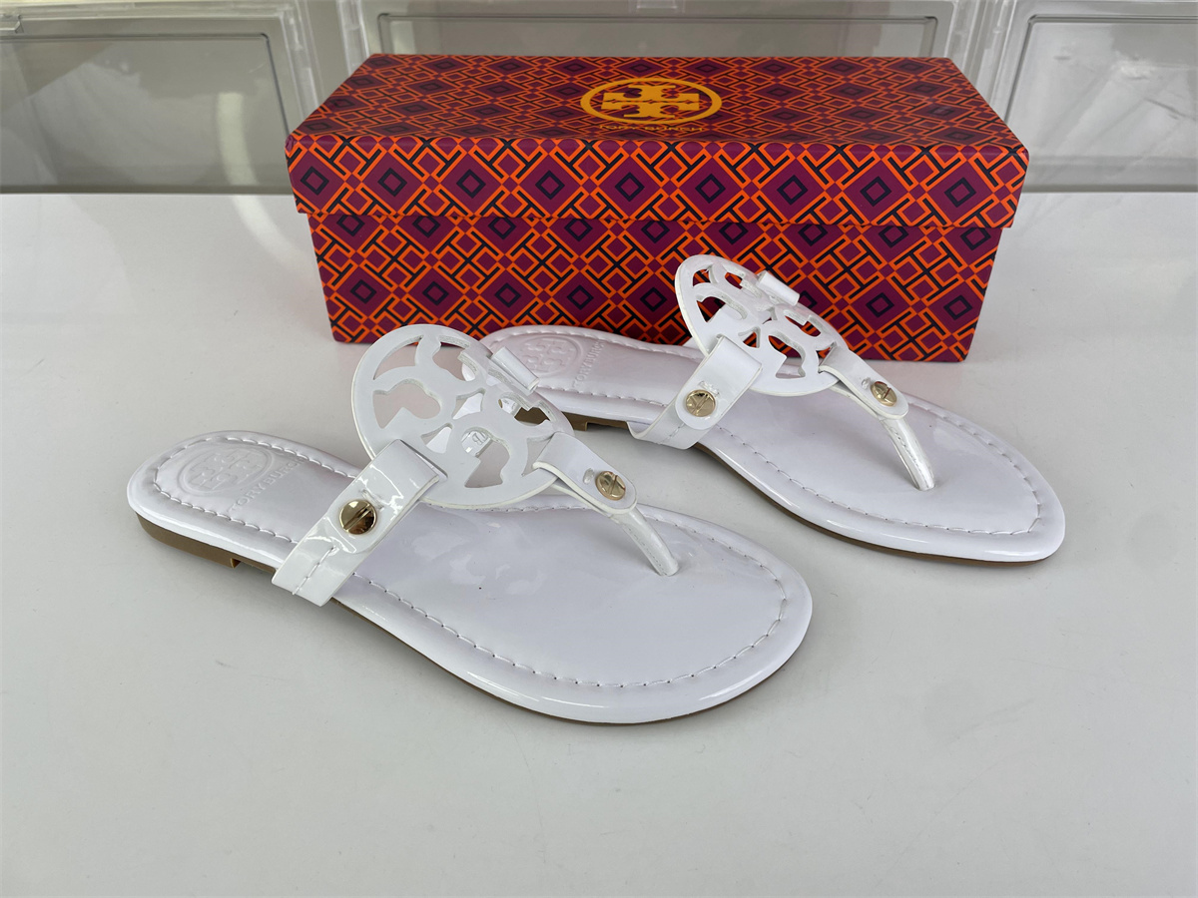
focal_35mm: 26
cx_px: 599
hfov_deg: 67.3
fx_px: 900
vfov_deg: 53.1
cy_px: 449
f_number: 1.6
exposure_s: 1/191
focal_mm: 4.2
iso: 32
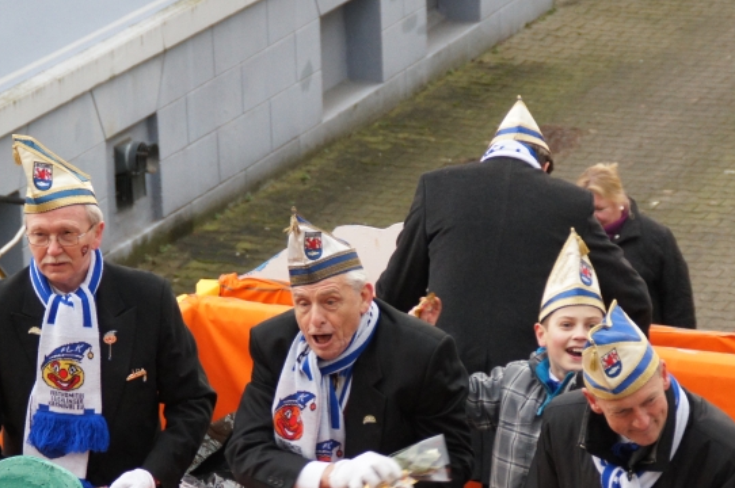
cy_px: 305
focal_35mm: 212
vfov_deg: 6.5
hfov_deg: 9.7
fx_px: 4320
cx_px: 378
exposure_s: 1/160
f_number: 5.6
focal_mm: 85
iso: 1600
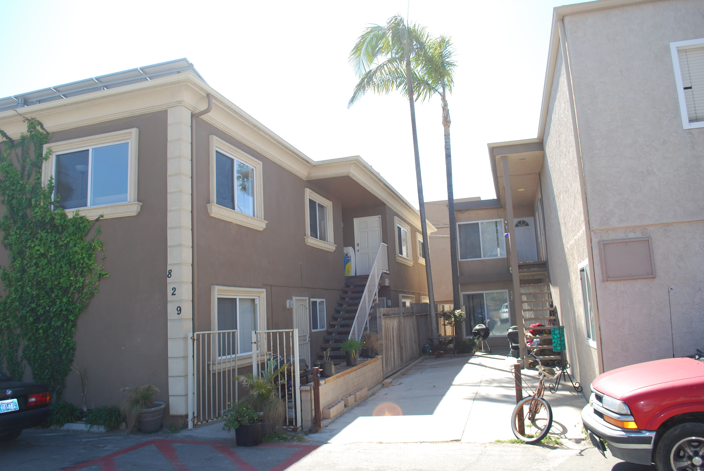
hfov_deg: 67.3
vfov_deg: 48.0
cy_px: 236
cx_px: 352
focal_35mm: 27
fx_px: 529
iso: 100
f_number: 5.6
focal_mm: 18
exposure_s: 1/200
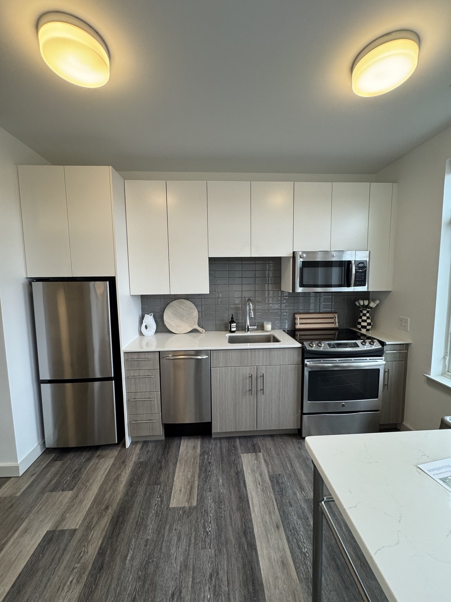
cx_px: 226
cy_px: 301
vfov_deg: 102.1
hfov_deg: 85.7
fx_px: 243
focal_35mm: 14
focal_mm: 2.22
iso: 200
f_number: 2.2
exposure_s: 1/120
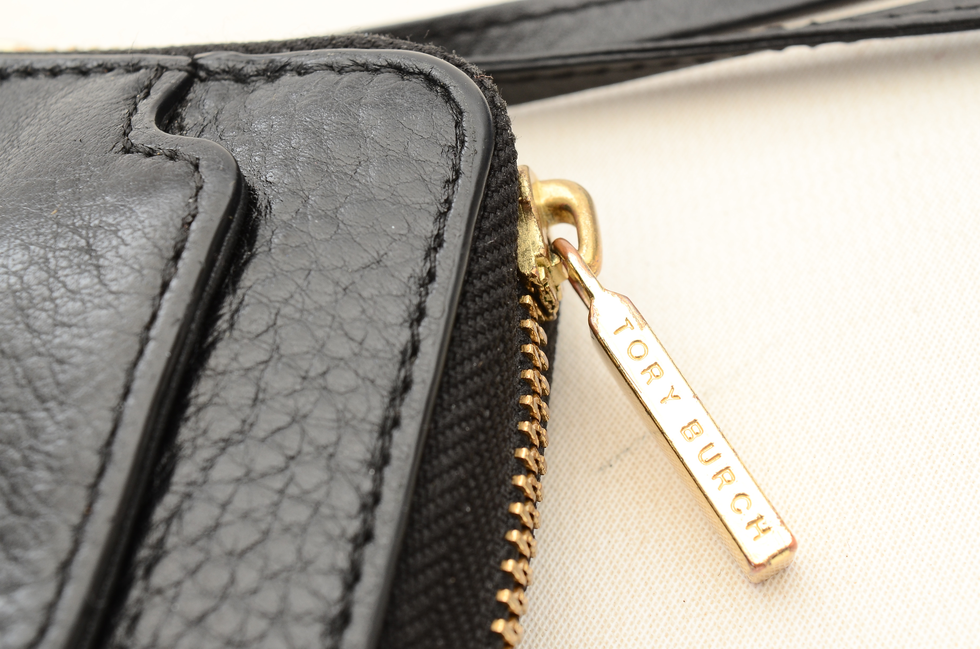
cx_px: 490
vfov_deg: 19.6
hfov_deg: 29.3
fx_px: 1874
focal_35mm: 69
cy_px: 324
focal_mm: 46
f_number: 10
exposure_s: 1/60
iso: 320
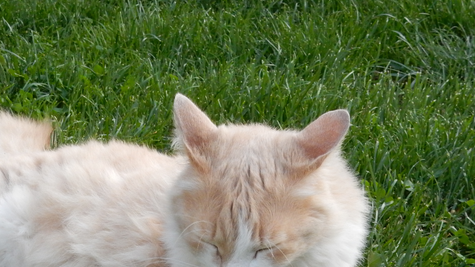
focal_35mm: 114
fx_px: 1436
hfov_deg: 18.6
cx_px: 89
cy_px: 284
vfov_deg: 10.5
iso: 400
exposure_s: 1/250
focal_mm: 10.7
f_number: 4.5
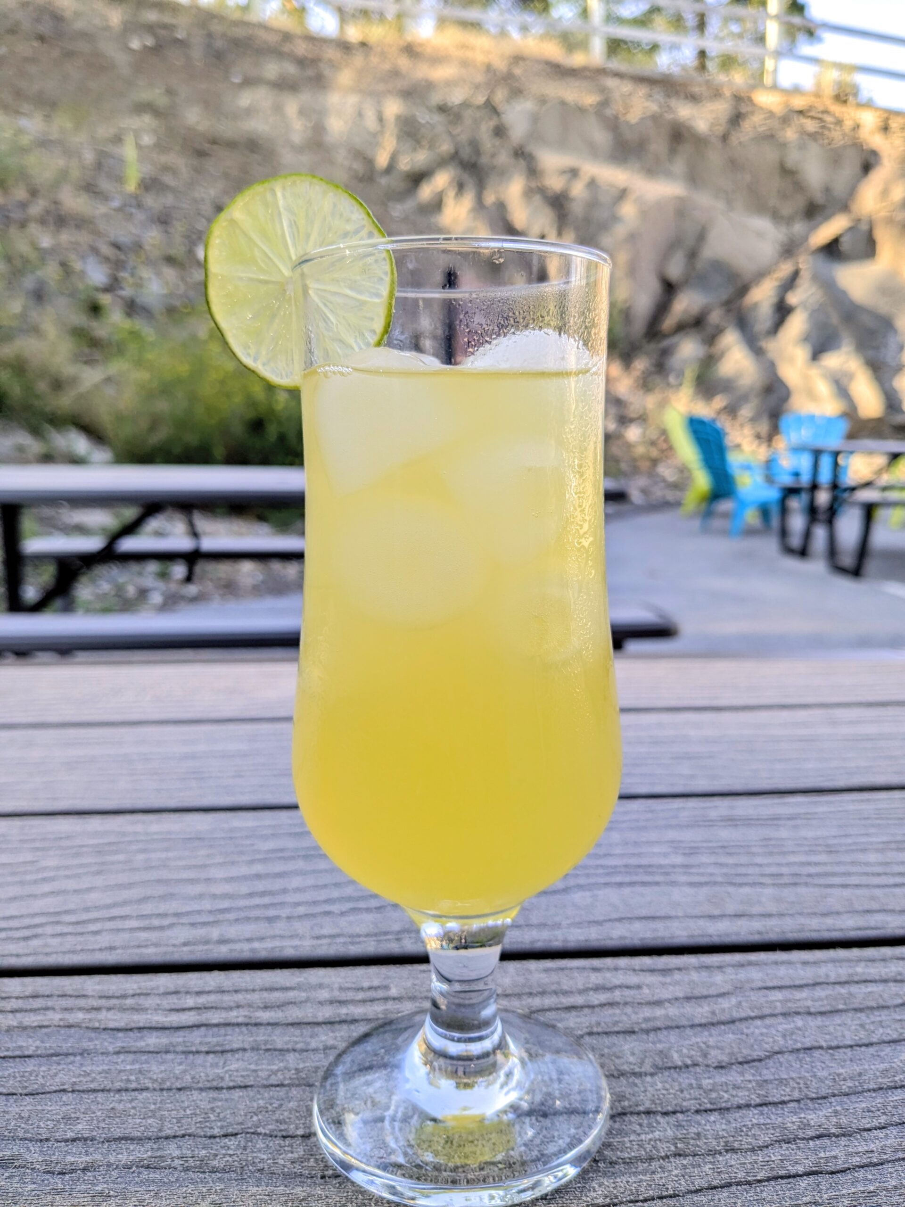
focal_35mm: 27
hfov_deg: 51.4
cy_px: 604
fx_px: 941
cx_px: 452
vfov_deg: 65.3
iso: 39
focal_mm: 4.38
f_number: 1.73
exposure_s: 1/371
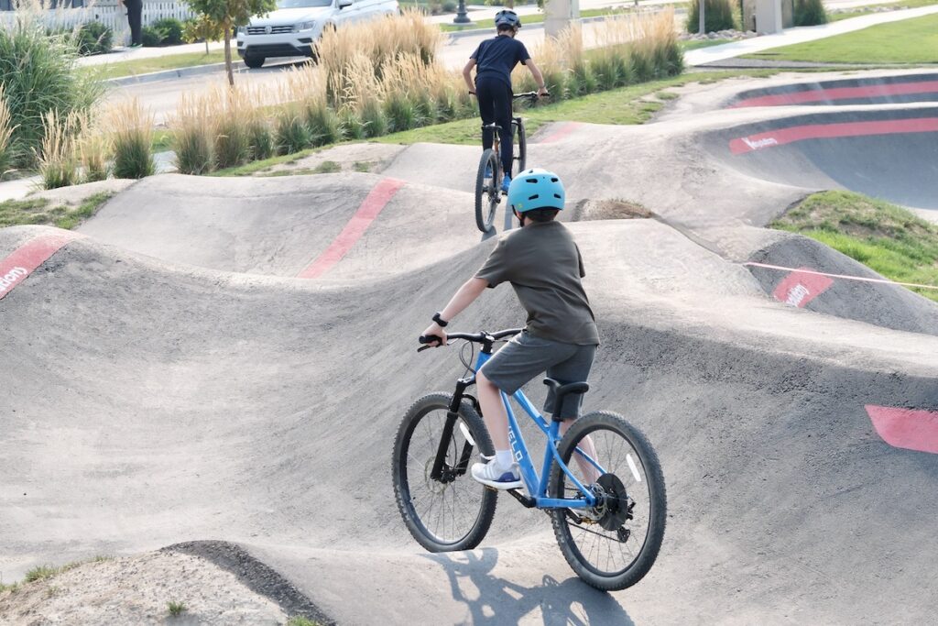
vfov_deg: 18.2
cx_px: 469
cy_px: 313
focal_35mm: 75
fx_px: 1954
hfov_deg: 27.0
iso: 400
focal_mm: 50
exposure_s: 1/680
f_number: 5.6
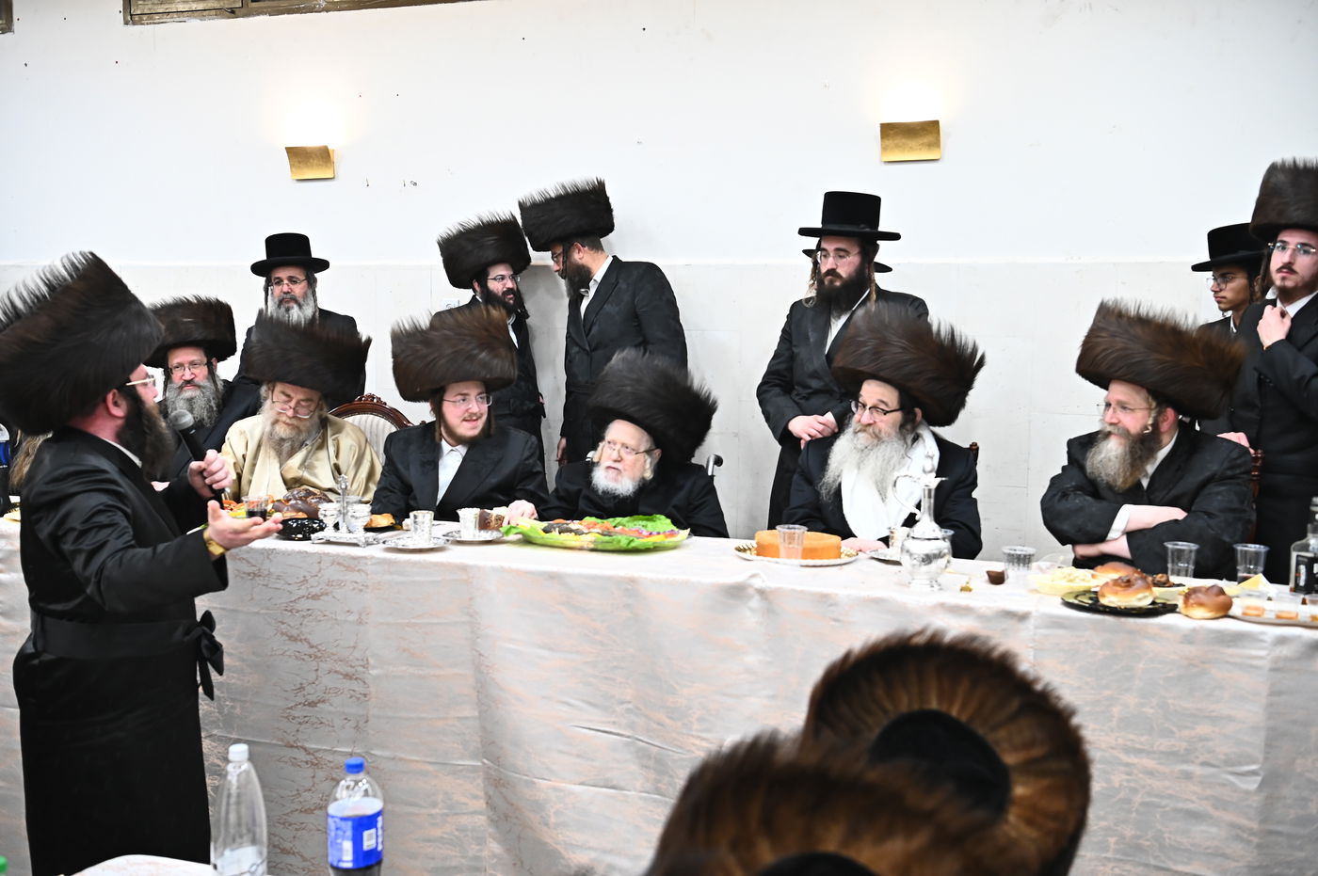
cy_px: 438
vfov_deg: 35.0
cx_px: 659
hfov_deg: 50.7
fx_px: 1390
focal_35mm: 38
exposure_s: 1/200
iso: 2500
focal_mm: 38
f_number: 4.5
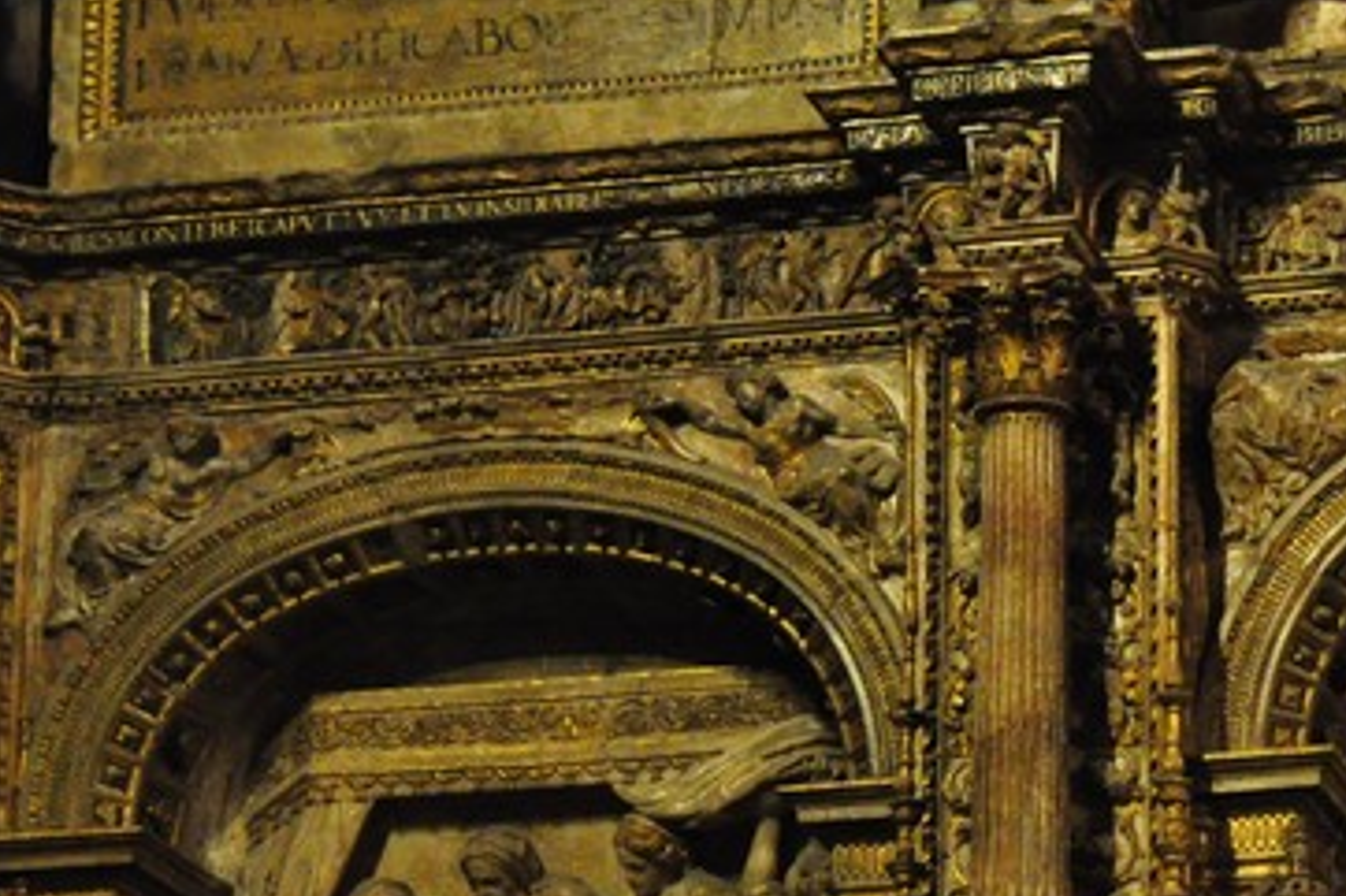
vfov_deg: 9.1
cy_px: 1186
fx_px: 5546
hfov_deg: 13.7
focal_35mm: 148
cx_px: 1301
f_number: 4.2
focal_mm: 35
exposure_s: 1/15
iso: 3200
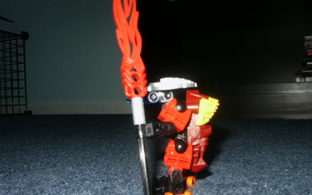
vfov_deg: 30.5
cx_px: 171
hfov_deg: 47.1
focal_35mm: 42
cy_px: 118
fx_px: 357
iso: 200
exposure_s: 1/45
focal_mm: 7.18
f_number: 6.7
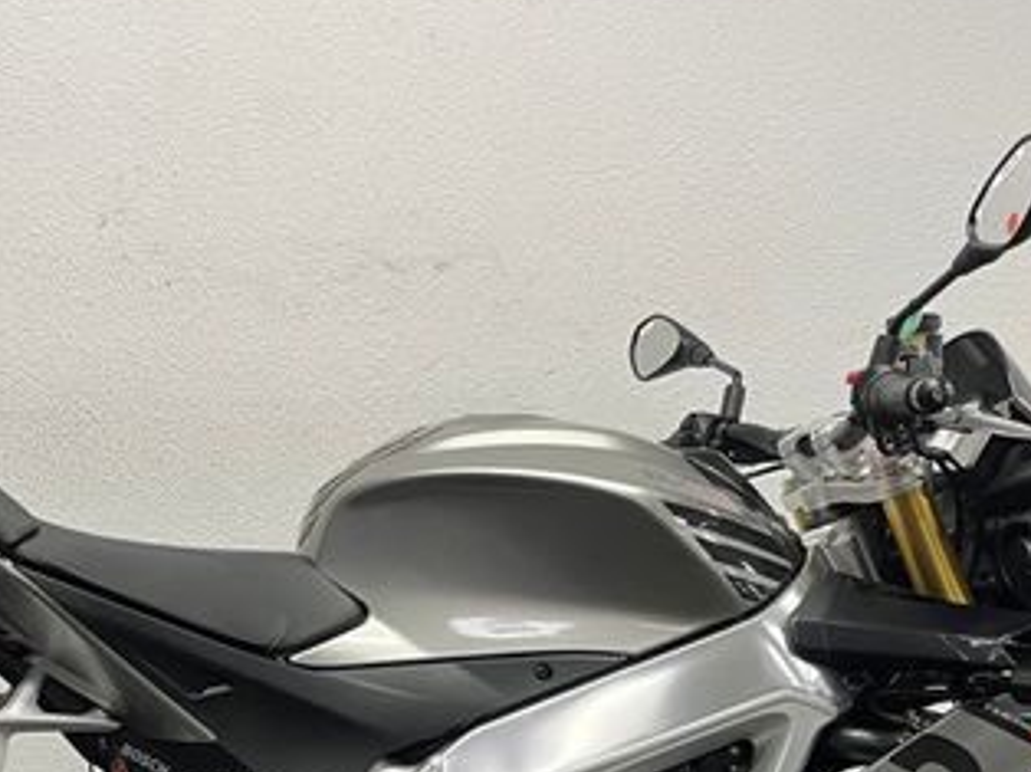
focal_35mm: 53
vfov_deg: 26.3
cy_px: 739
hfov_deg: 35.9
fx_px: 1577
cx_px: 364
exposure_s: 1/50
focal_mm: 5.1
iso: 80
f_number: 1.6
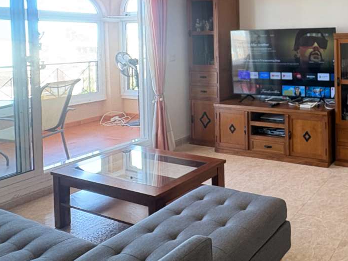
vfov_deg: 44.2
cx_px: 350
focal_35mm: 30
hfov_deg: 48.8
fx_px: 302
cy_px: 47
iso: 200
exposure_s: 1/60
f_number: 2.2
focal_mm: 2.22
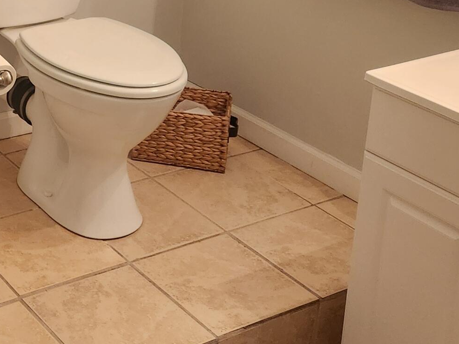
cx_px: -22
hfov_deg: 26.0
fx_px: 928
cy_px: -60
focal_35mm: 70
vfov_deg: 19.8
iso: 640
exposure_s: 1/120
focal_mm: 5.4
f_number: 1.8
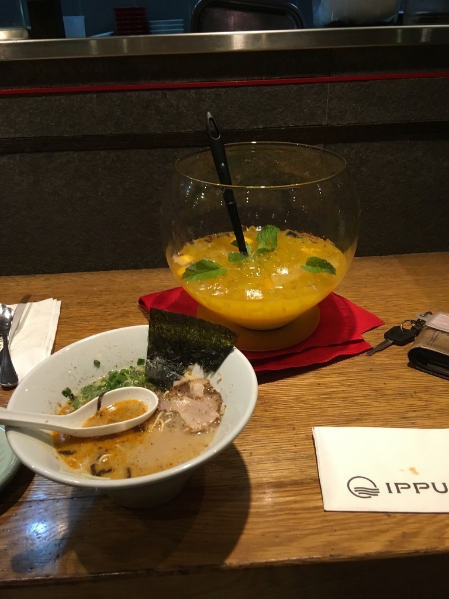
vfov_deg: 61.7
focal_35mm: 29
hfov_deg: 48.2
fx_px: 502
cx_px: 224
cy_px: 300
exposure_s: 1/33
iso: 160
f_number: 2.2
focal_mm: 4.15
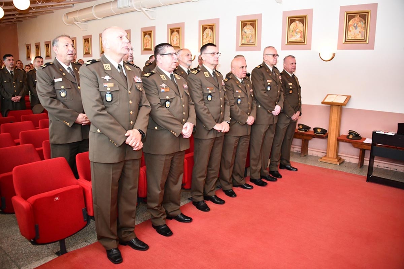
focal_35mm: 28
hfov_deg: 65.5
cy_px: 134
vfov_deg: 46.4
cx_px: 202
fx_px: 314
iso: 3600
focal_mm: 28
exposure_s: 1/250
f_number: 3.5
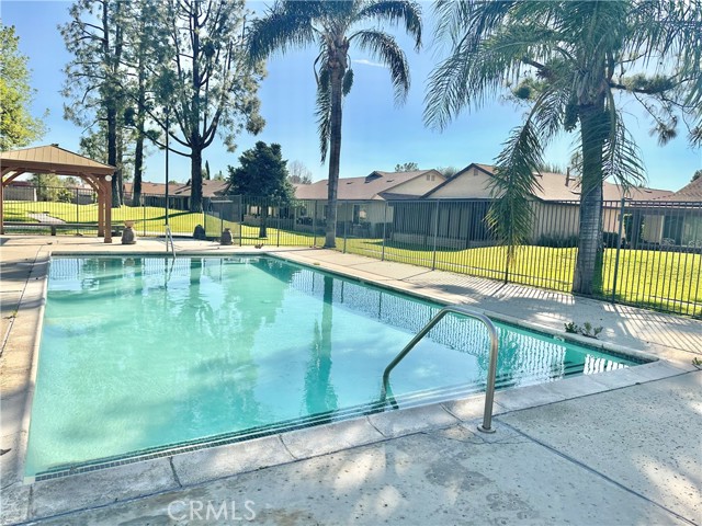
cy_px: 263
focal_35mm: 24
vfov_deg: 56.8
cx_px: 351
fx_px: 487
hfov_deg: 71.6
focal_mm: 6.86
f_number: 1.78
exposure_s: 1/5263
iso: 80
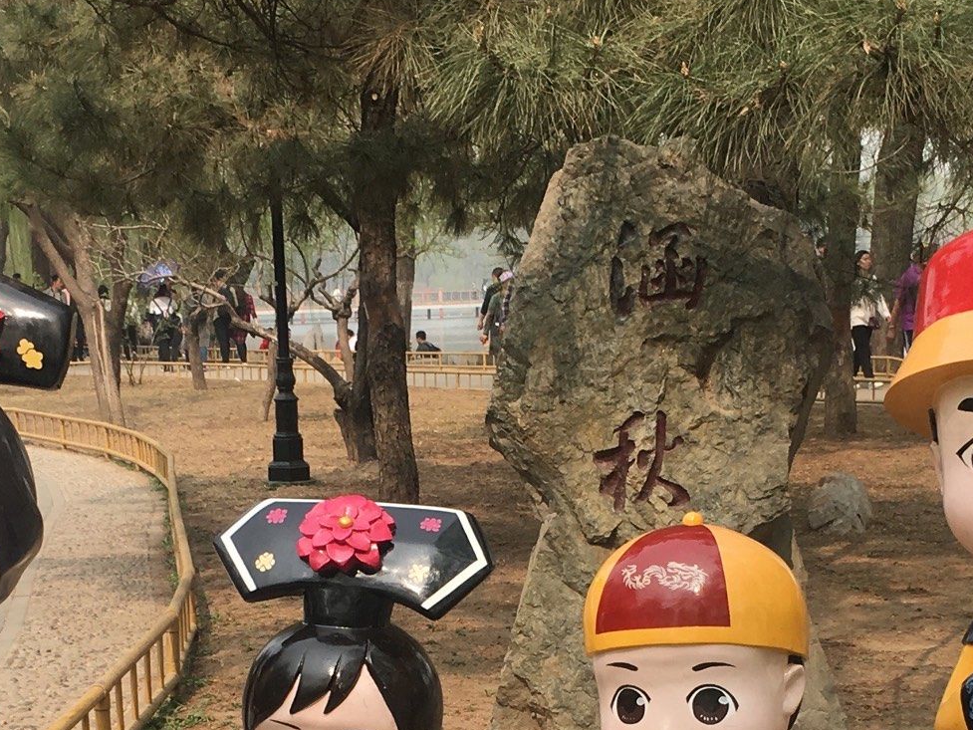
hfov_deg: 24.1
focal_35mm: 81
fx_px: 2277
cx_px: 508
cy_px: 768
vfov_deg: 17.7
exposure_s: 1/663
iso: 25
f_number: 2.2
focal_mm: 4.15
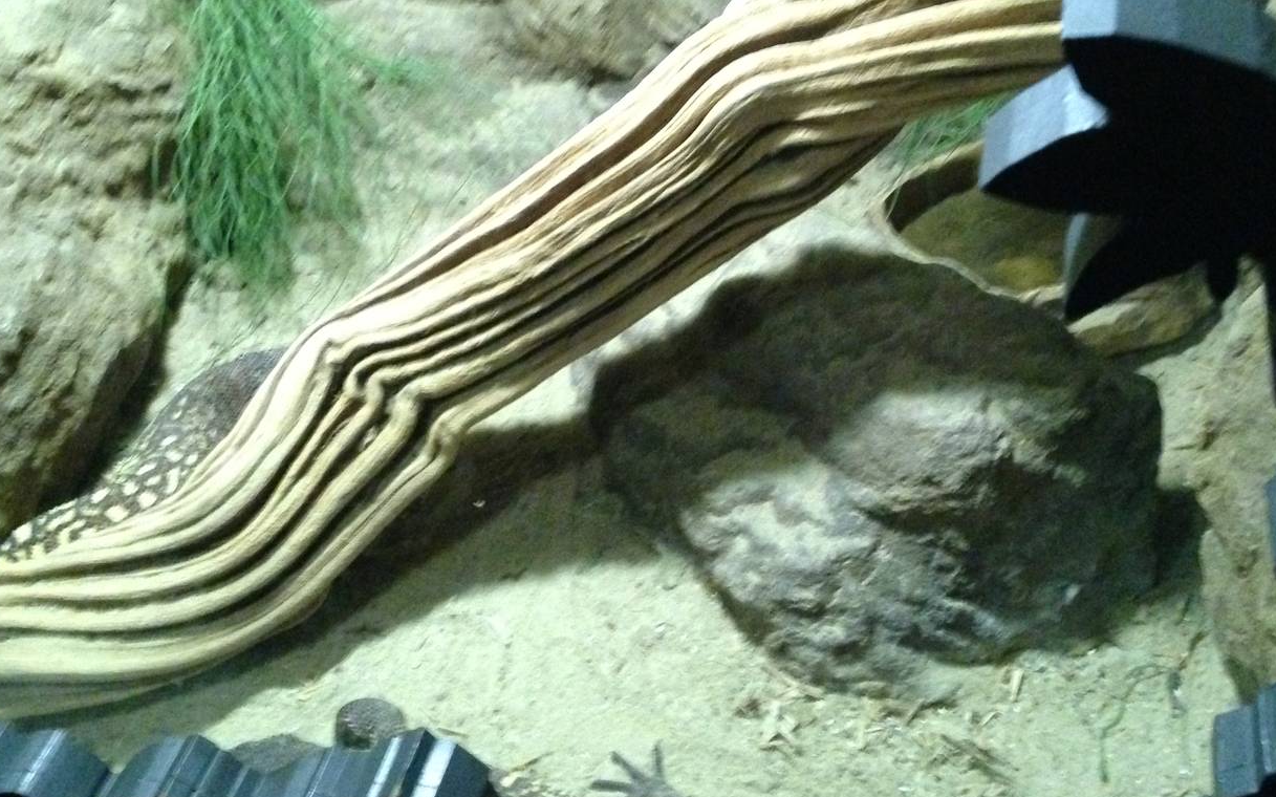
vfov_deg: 27.9
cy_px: 293
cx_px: 592
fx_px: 1599
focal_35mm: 46
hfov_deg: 43.5
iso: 800
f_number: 2.4
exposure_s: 1/17
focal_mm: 4.12
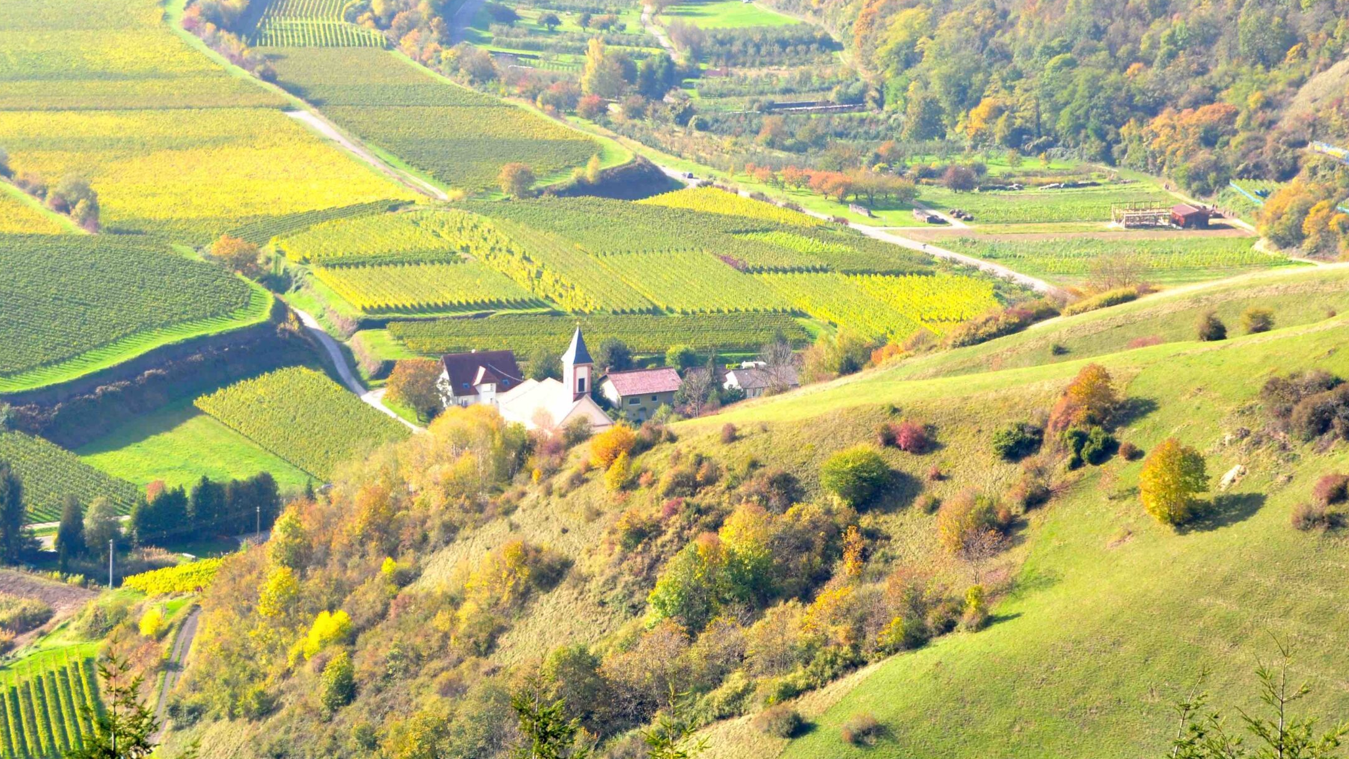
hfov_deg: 14.5
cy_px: 322
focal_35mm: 148
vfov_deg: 8.2
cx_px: 567
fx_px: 5294
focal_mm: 80
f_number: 9
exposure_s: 1/160
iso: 200
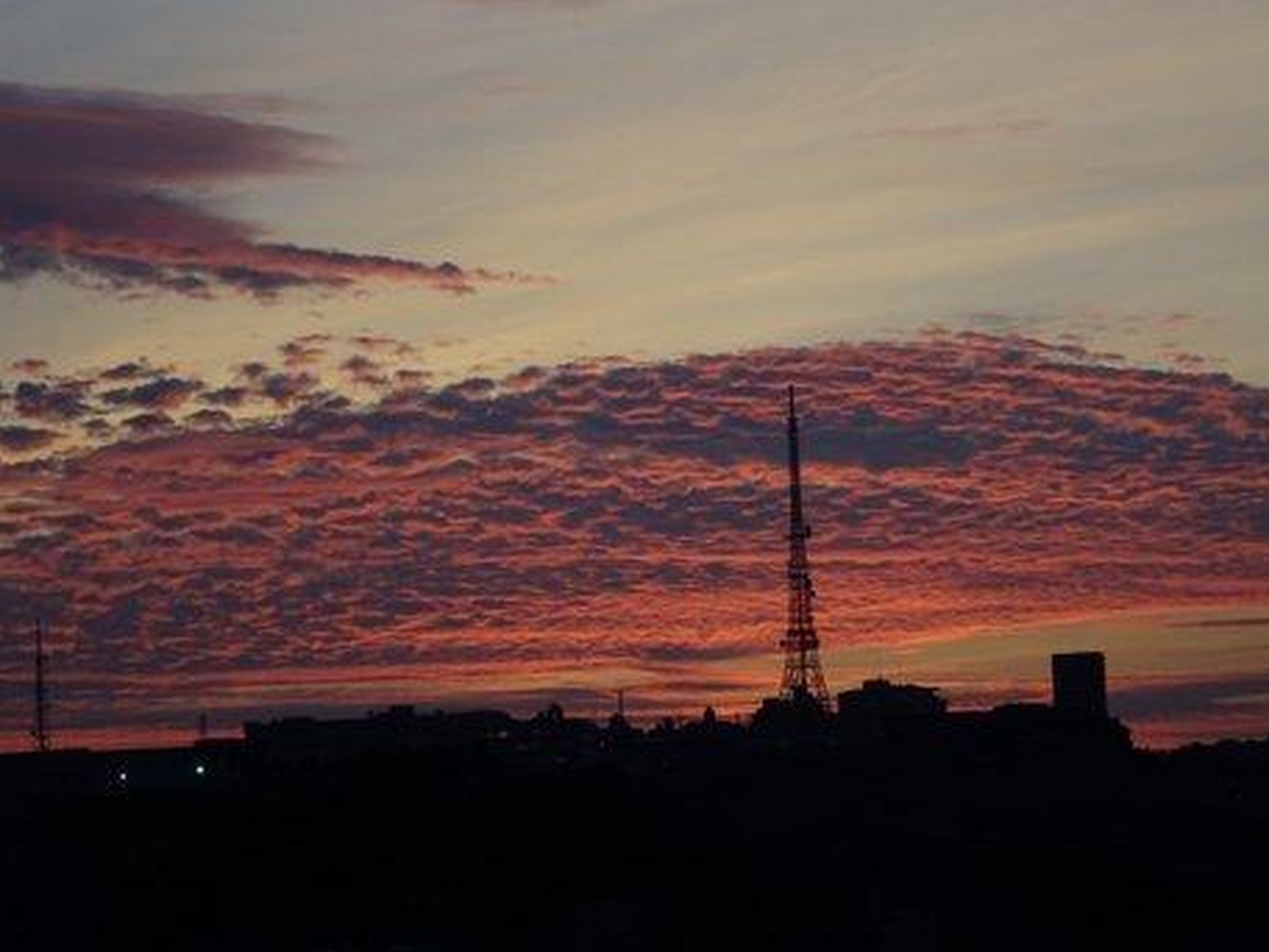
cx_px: 662
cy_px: 454
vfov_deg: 10.7
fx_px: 5059
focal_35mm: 138
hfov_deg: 14.3
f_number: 5.6
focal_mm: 22.38
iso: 250
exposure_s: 1/160
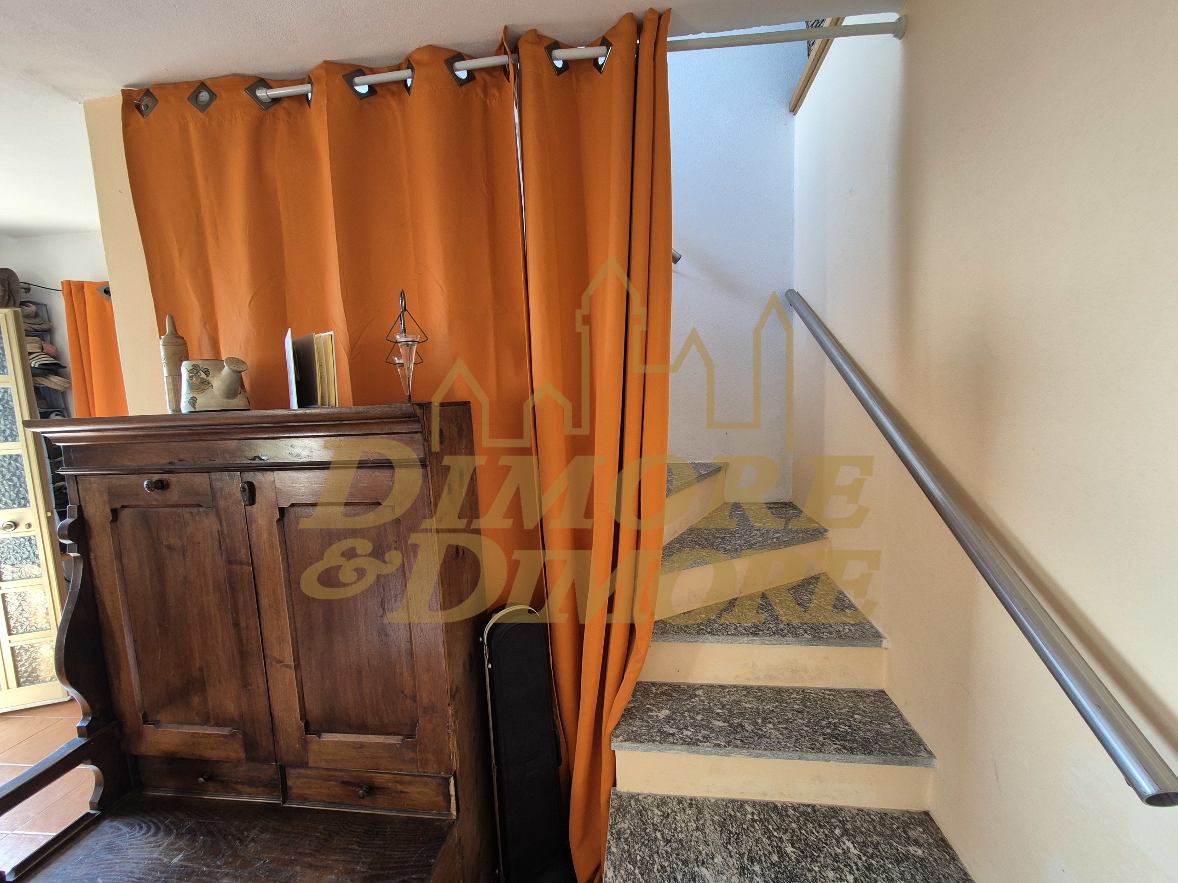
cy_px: 442
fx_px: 442
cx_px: 589
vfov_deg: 89.9
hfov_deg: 106.2
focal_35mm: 13
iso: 125
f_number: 2.2
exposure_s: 1/50
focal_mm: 2.2
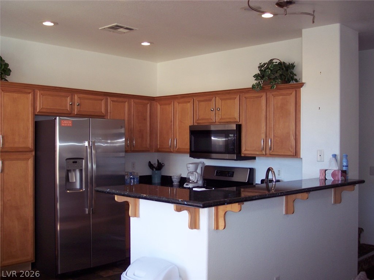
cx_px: 187
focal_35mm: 39
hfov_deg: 47.9
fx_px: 421
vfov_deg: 36.8
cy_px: 140
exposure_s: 1/60
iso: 140
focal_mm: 8
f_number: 2.8
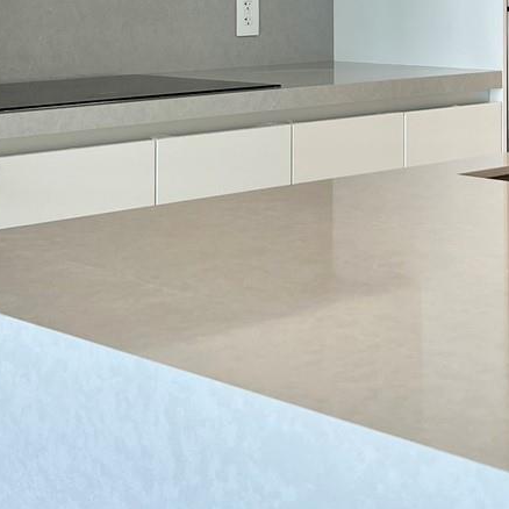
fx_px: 1397
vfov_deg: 19.9
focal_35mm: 84
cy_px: -29
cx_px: 354
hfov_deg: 20.5
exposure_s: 1/155
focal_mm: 5.7
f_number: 1.5
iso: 40
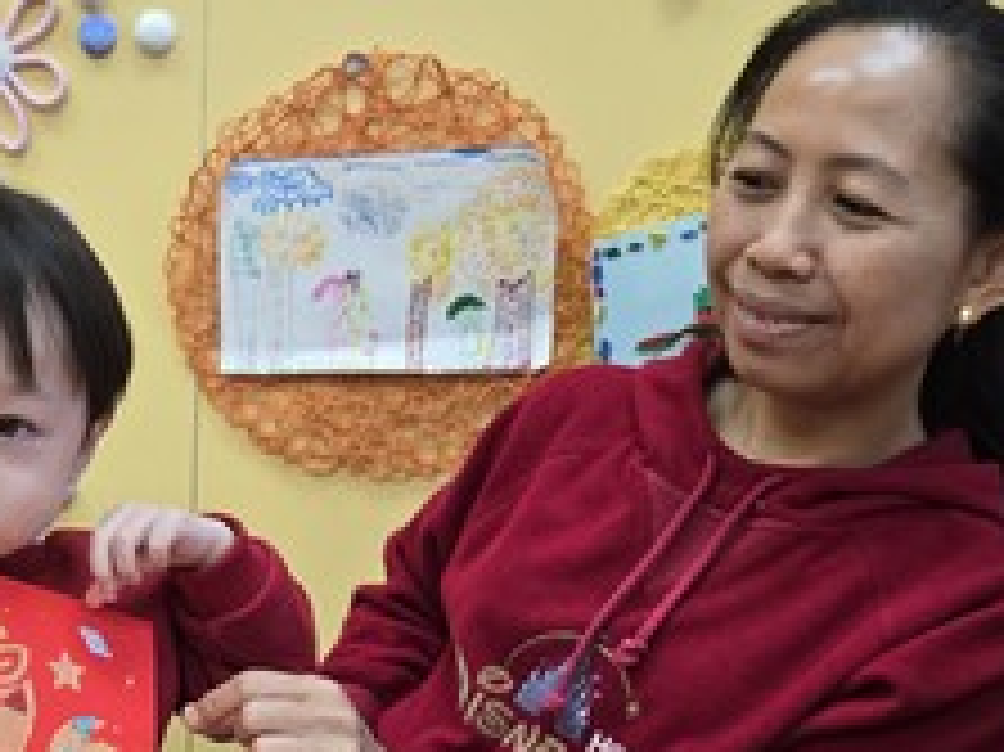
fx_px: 1275
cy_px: 572
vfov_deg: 32.2
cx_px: 214
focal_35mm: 44
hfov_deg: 41.3
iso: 125
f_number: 1.8
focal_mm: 5.4
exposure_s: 1/180
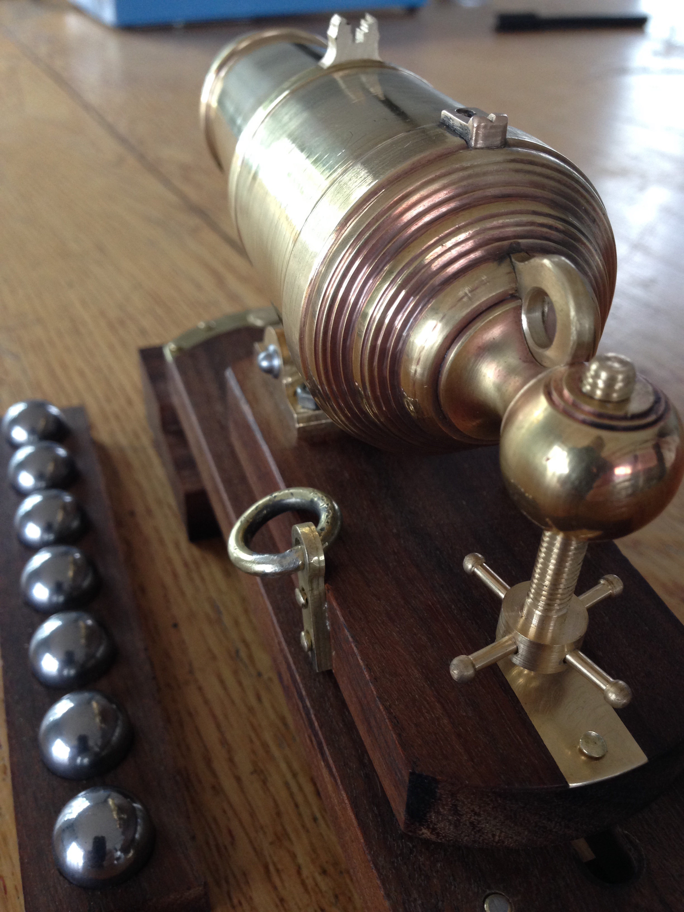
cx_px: 342
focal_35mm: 33
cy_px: 456
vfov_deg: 55.4
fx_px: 869
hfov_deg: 42.9
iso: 100
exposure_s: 1/20
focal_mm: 4.12
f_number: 2.4
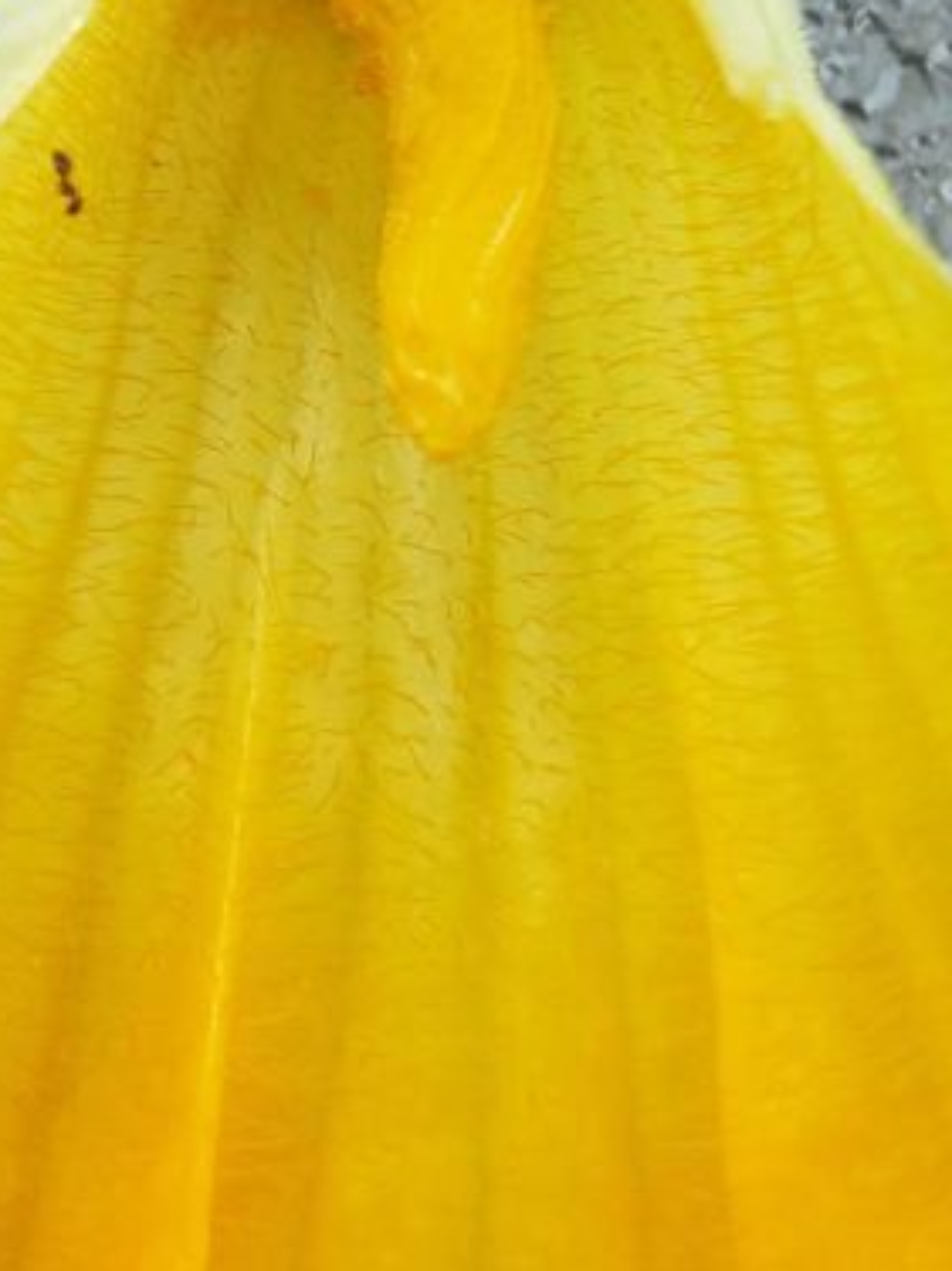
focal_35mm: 71
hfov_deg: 20.4
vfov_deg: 26.5
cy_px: 136
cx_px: 142
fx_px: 2605
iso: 50
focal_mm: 4.3
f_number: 2.4
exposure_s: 1/117
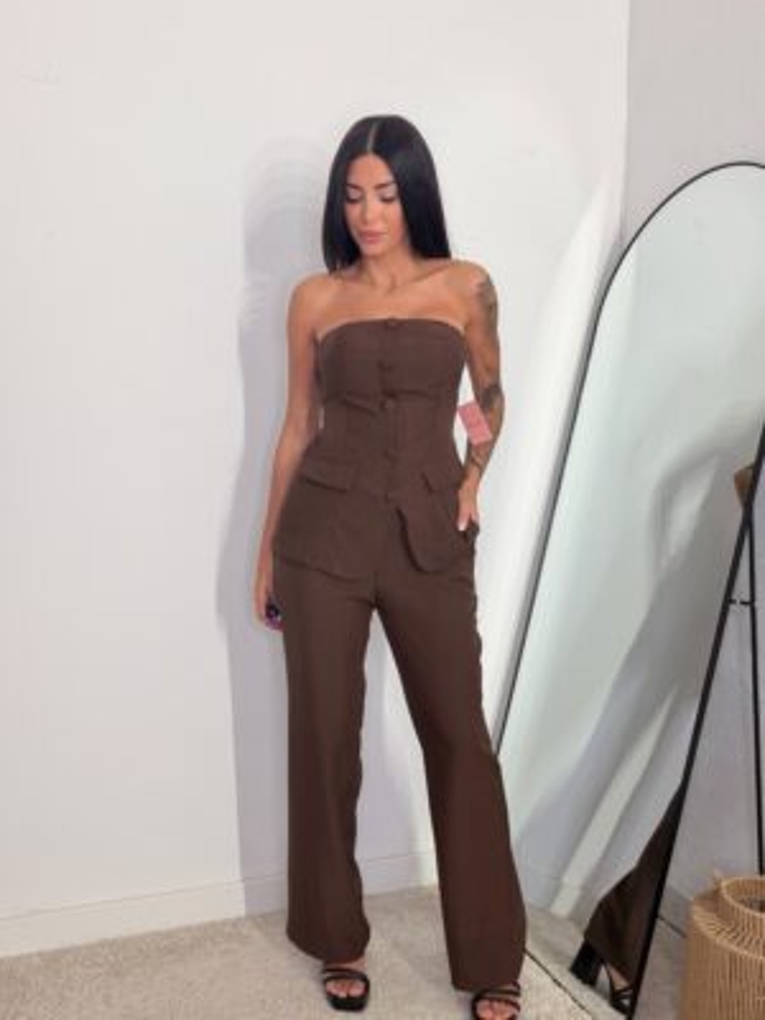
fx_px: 884
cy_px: 510
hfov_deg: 46.8
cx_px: 382
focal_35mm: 30
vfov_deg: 60.0
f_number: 1.9
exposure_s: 1/64
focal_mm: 2.71
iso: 64
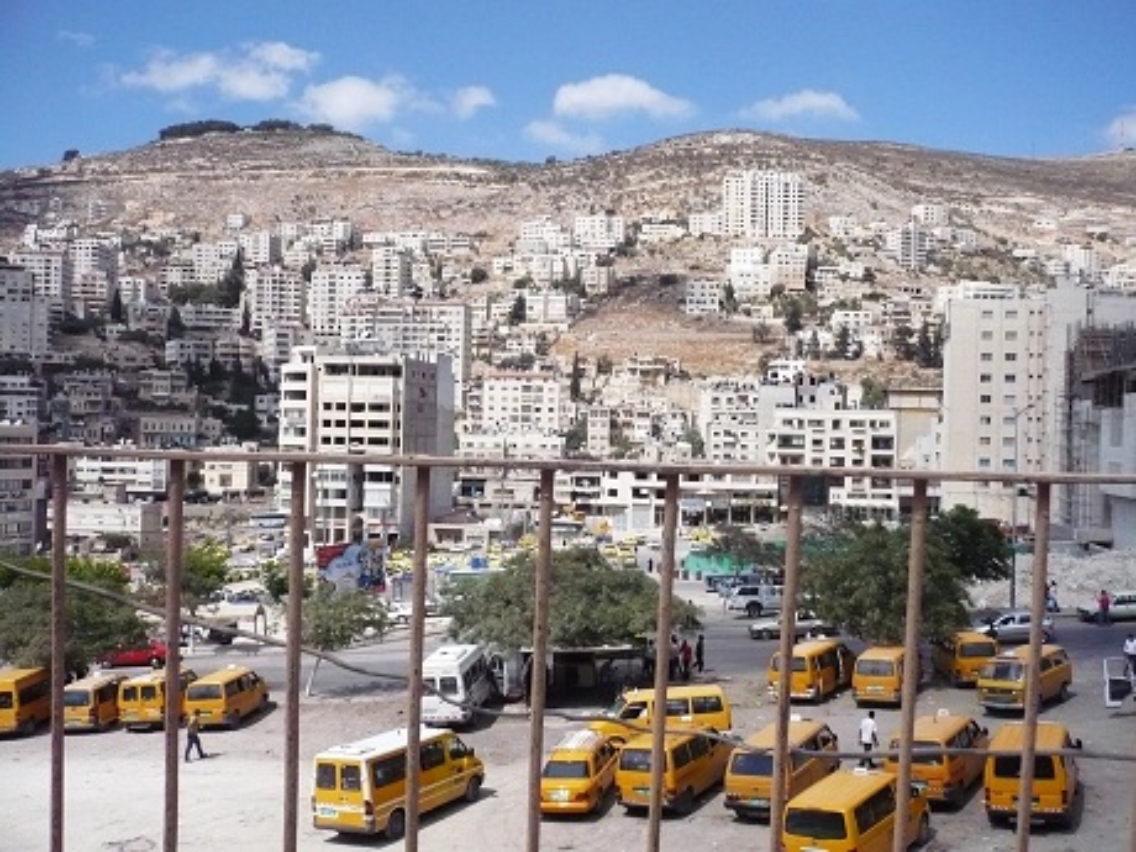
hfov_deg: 52.6
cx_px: 568
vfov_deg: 40.7
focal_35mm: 35
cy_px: 426
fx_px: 1149
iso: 400
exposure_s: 1/1300
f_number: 8
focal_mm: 5.8
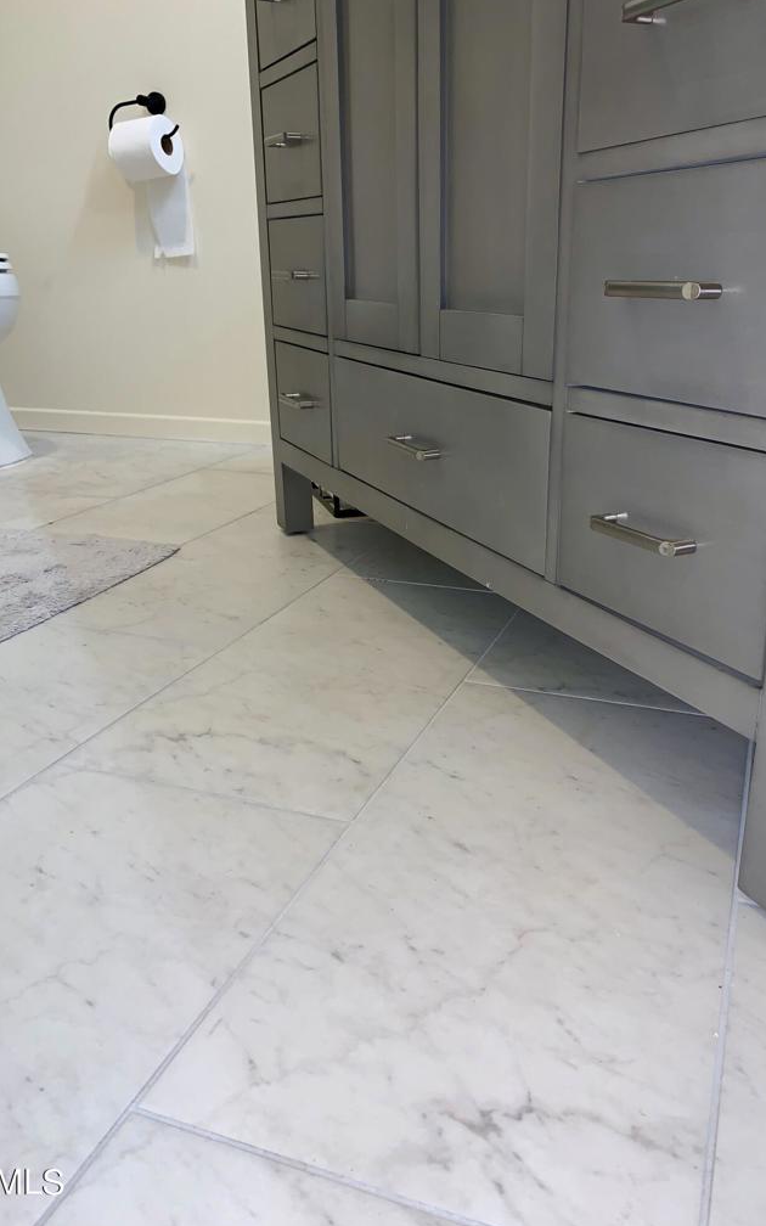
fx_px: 935
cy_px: 617
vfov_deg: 66.5
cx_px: 407
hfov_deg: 44.5
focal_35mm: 28
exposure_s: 1/22
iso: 32
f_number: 1.8
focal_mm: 4.25
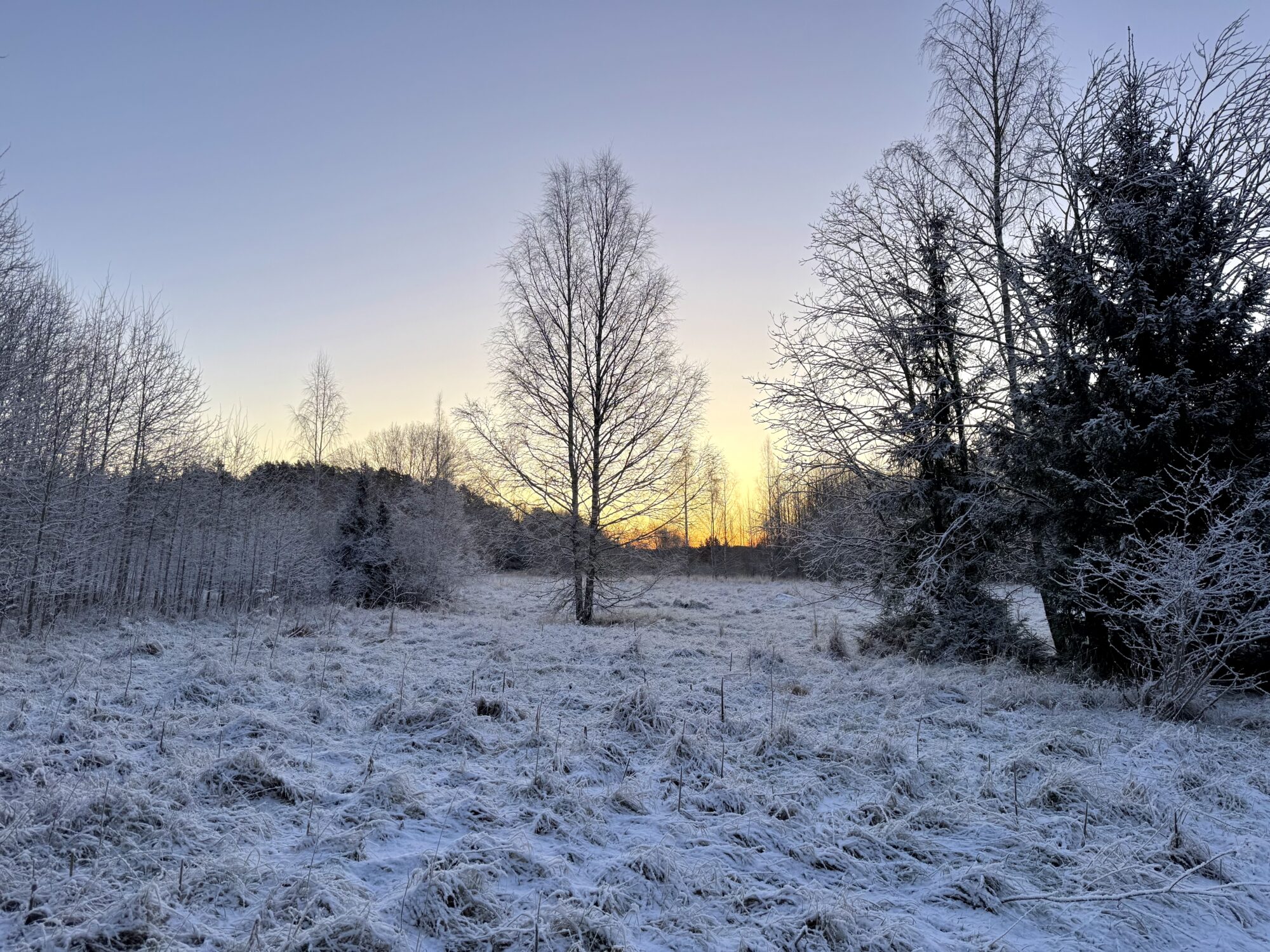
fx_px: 881
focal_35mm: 24
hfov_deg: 71.6
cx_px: 635
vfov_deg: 56.8
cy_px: 476
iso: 50
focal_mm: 6.76
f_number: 1.78
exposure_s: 1/121
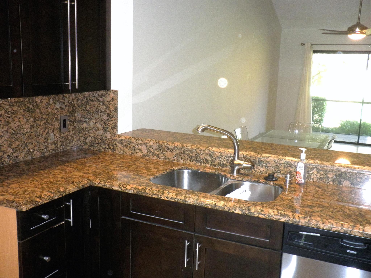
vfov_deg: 39.7
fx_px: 386
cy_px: 139
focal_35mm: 36
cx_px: 186
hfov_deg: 51.4
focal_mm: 6.3
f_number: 3.5
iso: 250
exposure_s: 1/30
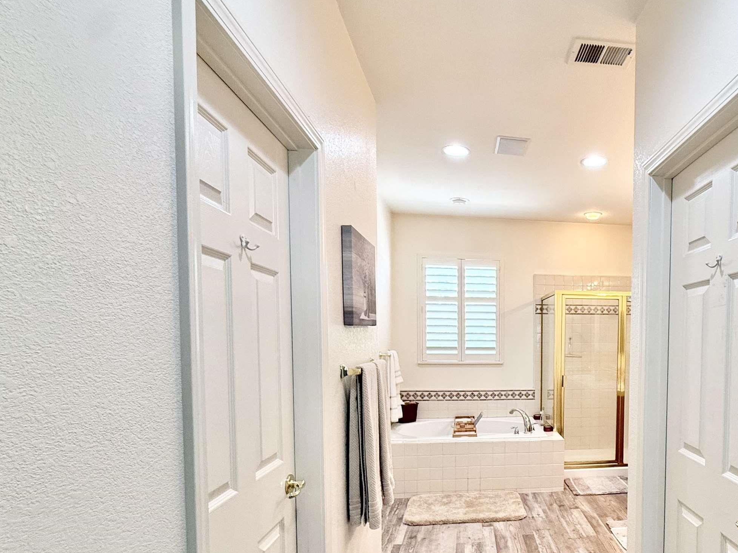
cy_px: 358
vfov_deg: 60.0
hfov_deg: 72.0
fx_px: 469
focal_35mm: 22
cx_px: 538
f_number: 2.2
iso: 200
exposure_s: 1/120
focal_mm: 2.22
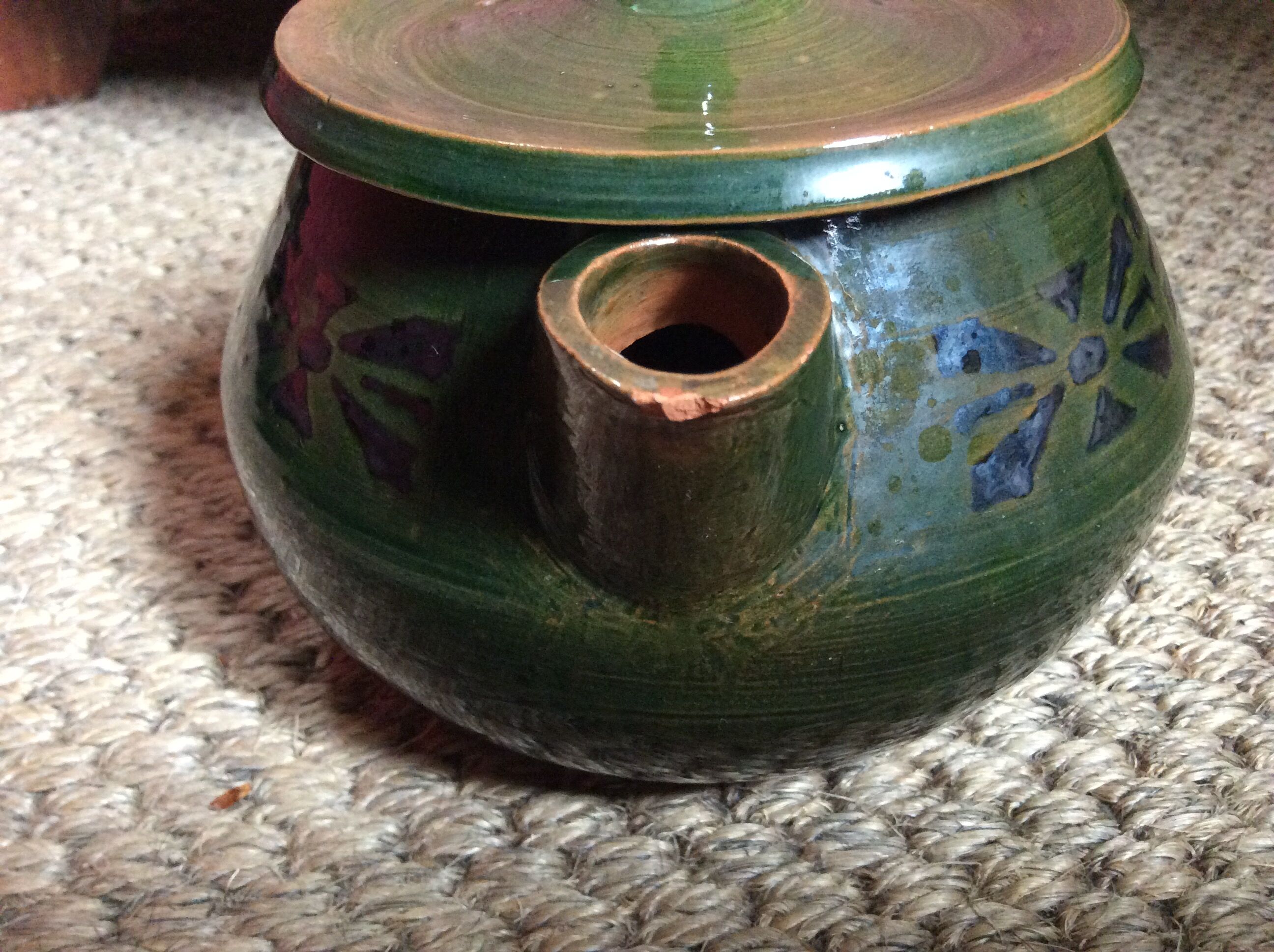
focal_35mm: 32
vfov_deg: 44.1
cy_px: 476
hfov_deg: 56.9
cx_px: 637
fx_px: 1176
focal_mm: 3.3
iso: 320
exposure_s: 1/20
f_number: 2.4
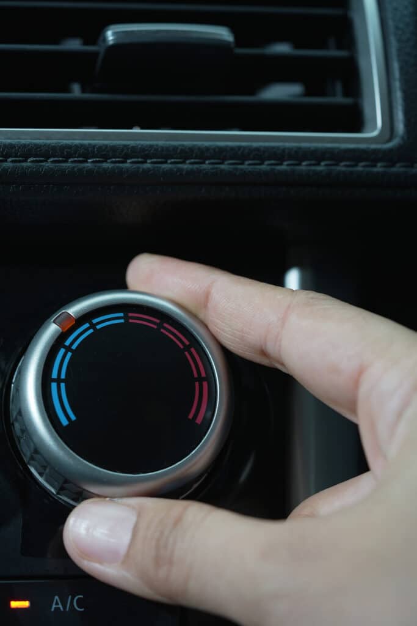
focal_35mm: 90
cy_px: 313
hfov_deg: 15.2
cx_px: 208
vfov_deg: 22.6
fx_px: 1563
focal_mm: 90
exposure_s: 1/100
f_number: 5
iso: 160
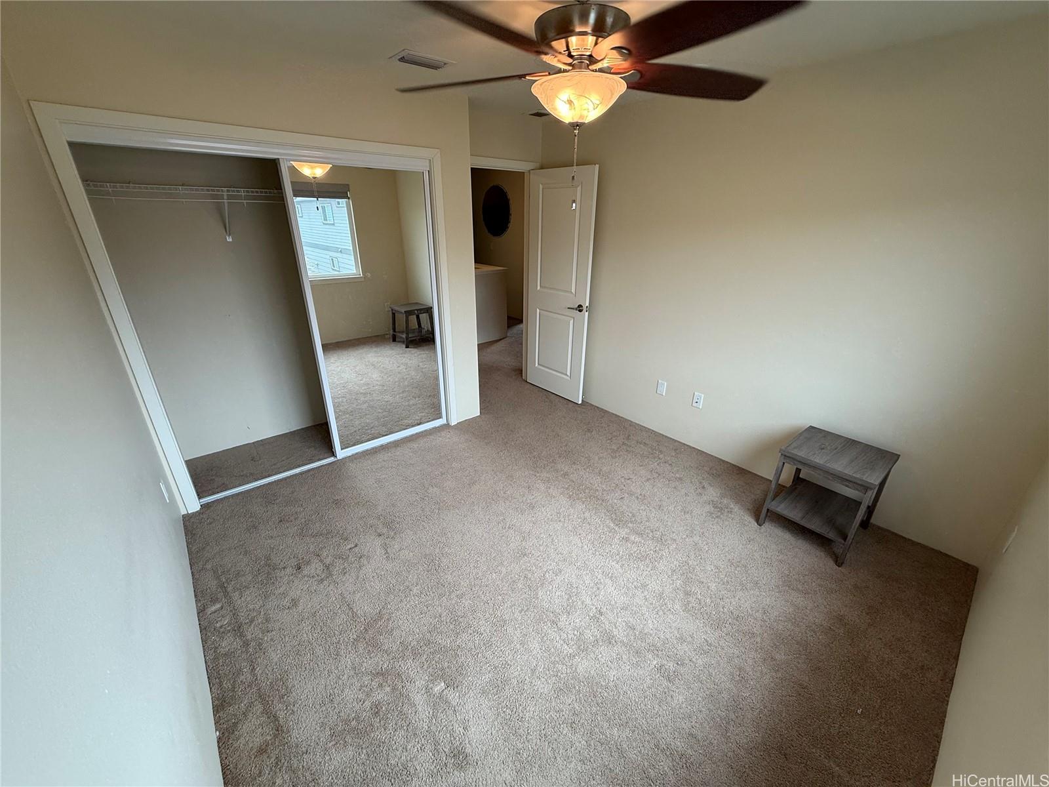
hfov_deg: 102.1
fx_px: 424
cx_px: 524
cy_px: 394
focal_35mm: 14
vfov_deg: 85.7
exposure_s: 1/120
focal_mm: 2.22
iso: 100
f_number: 2.2
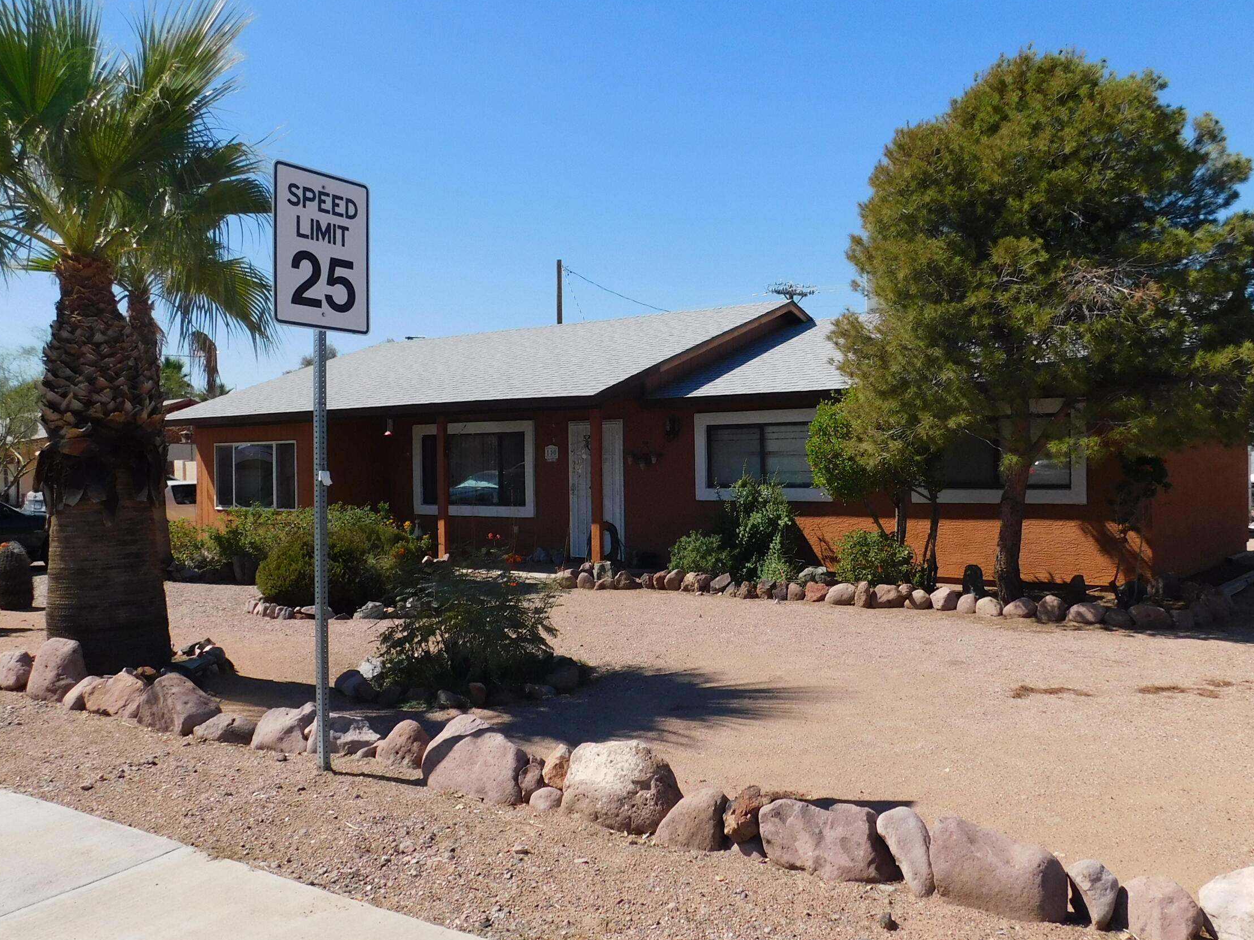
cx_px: 657
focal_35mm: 31
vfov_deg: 45.4
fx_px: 1123
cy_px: 464
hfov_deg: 58.3
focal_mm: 4
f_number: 6
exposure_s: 1/500
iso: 125
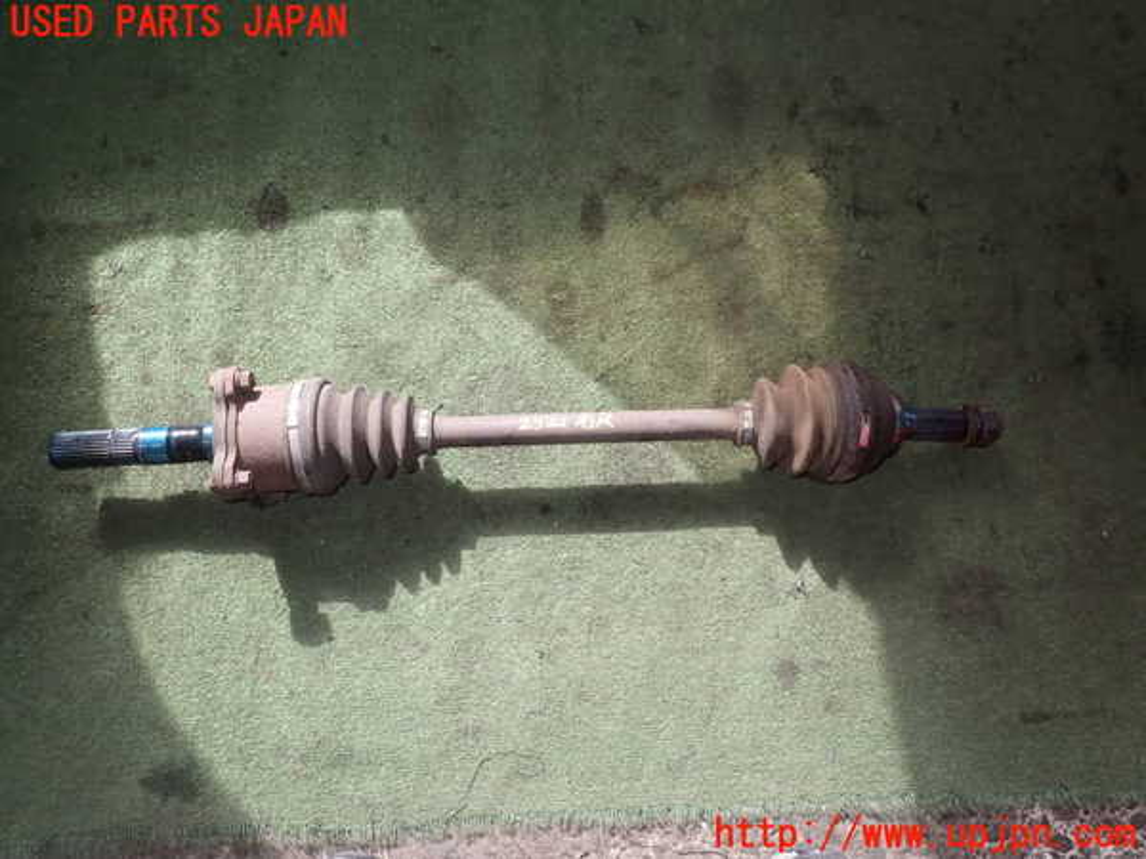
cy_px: 430
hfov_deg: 69.4
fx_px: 828
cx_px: 573
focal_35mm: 25
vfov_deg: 54.9
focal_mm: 4.5
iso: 100
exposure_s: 1/200
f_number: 2.8
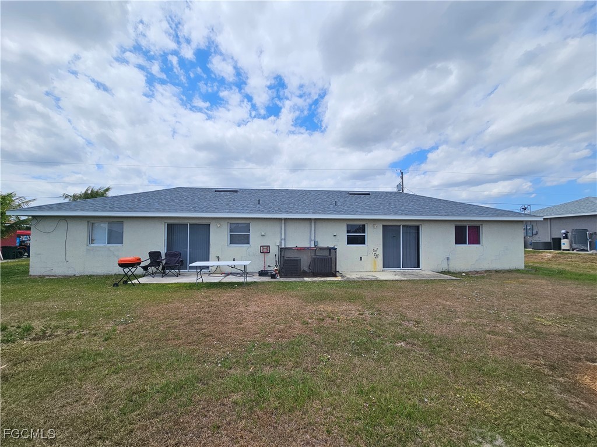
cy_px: 224
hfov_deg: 106.2
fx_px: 224
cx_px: 298
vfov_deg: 89.9
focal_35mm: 13
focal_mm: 2.2
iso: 50
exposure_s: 1/3924
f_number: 2.2
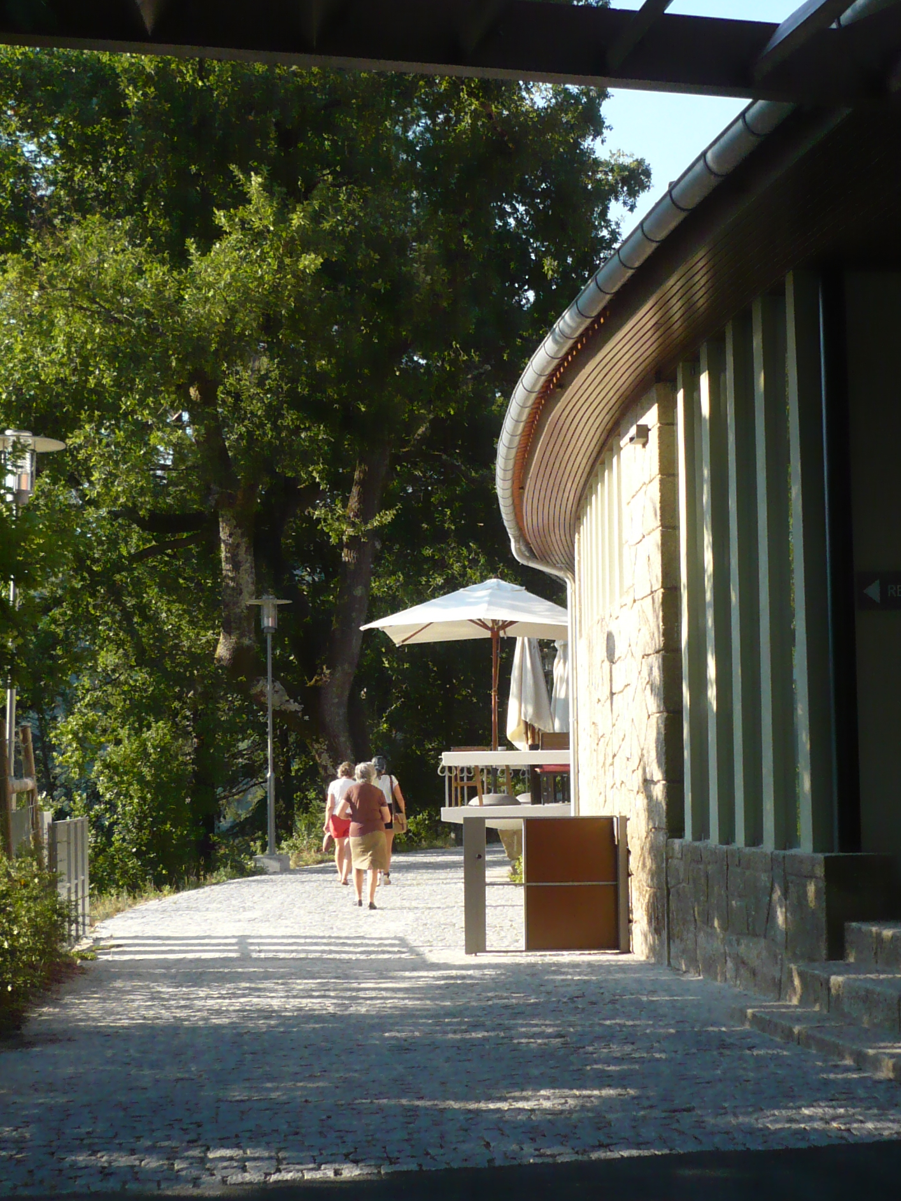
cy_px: 643
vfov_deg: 33.8
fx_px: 1978
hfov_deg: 25.6
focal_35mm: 57
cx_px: 550
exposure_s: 1/800
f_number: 2.8
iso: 200
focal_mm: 5.8
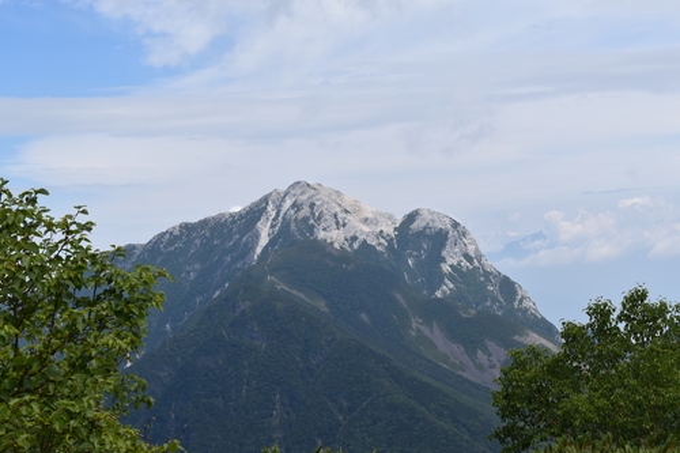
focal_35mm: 82
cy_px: 226
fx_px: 1558
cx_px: 340
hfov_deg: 24.6
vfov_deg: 16.5
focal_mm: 55
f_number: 10
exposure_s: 1/400
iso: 200
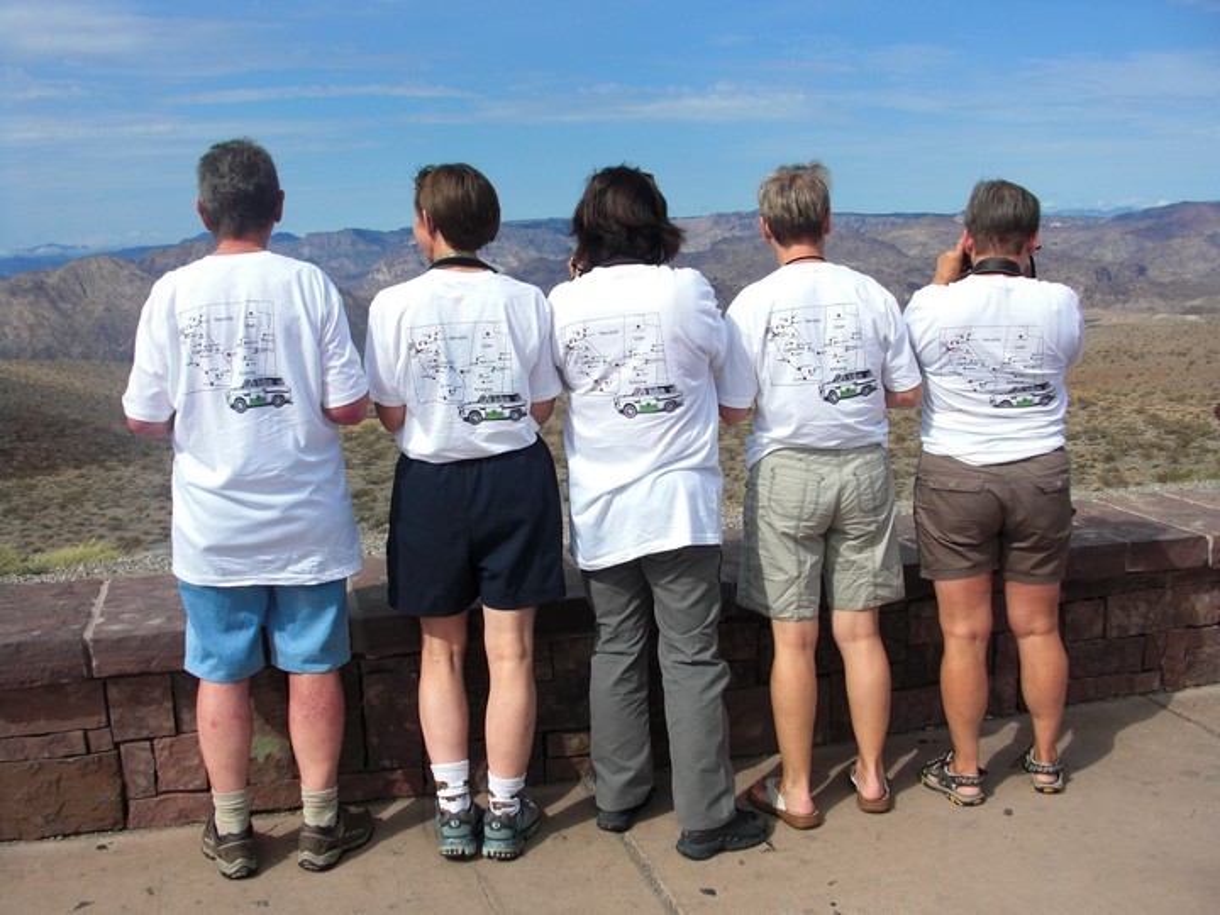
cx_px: 610
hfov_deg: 51.4
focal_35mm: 36
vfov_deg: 39.7
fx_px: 1269
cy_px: 458
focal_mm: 6.3
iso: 50
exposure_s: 1/250
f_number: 7.9
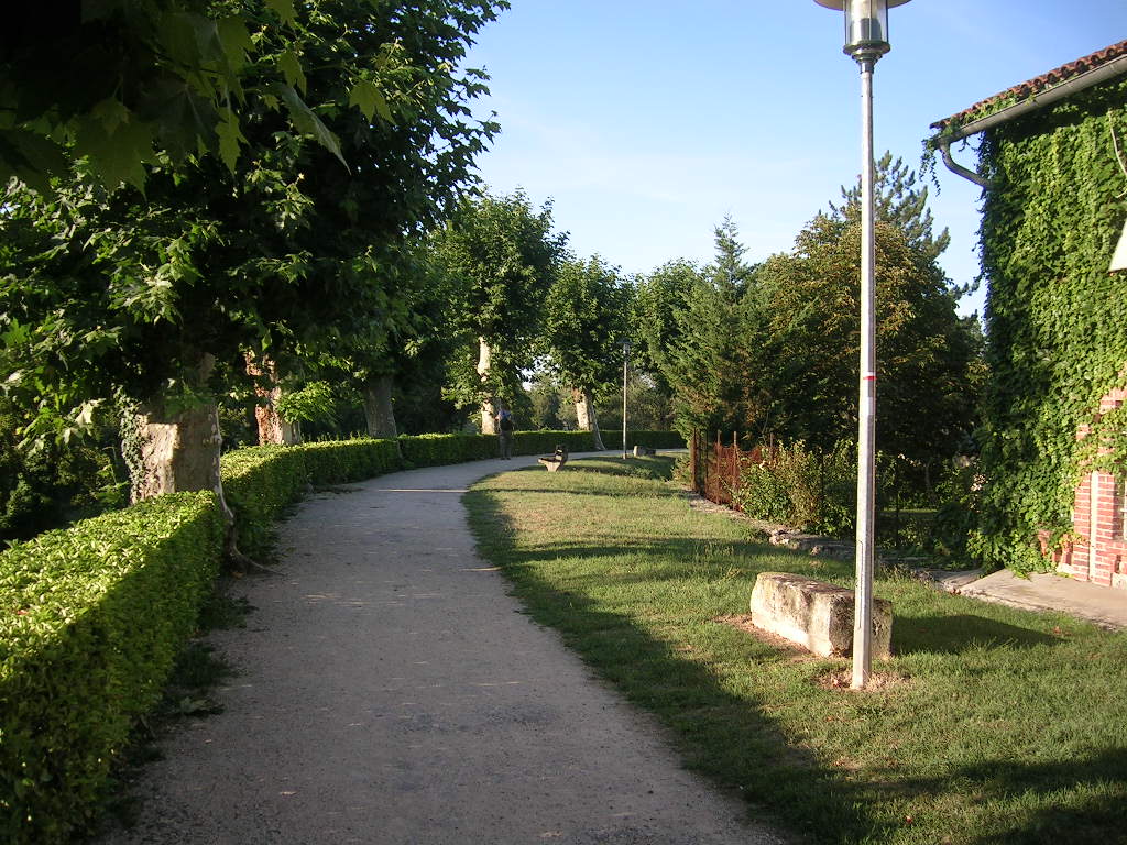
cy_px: 422
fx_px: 1140
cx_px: 564
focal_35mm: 35
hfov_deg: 52.6
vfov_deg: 40.7
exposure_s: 1/370
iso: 50
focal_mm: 5.4
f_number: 2.8
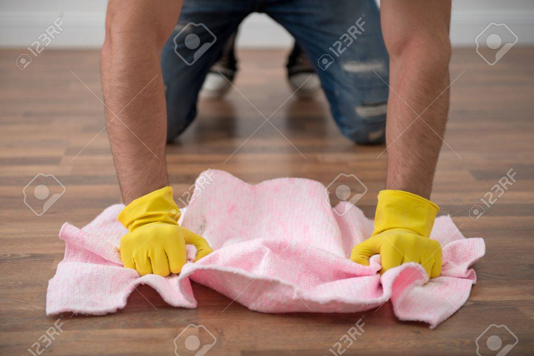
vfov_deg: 19.5
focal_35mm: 70
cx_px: 267
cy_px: 178
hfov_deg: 28.8
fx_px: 1038
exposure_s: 1/200
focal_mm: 70
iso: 100
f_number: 2.8
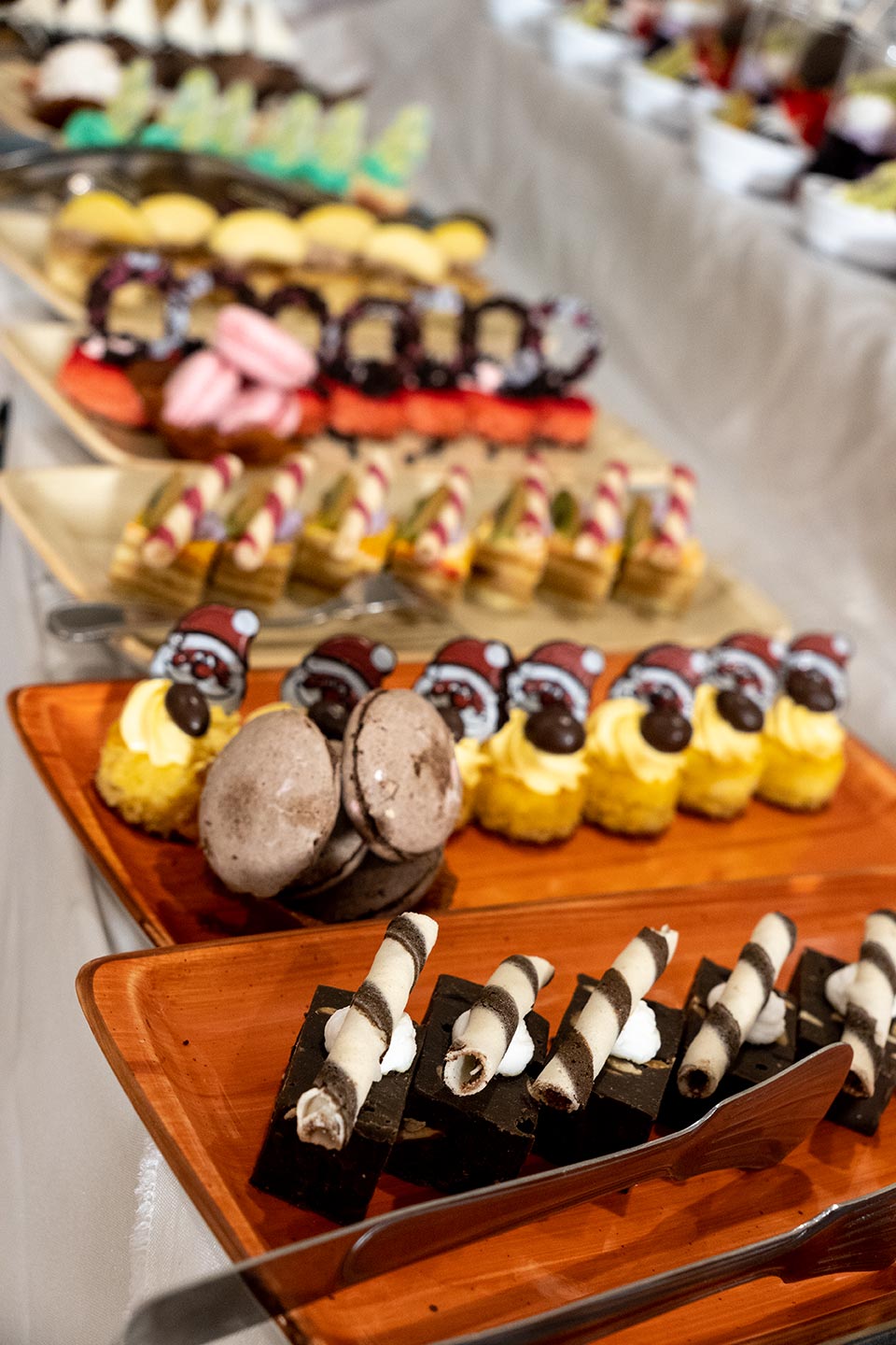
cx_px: 448
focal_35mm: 46
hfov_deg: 29.2
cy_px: 672
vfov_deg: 42.7
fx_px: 1719
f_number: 4.5
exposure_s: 1/100
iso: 1600
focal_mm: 30.7
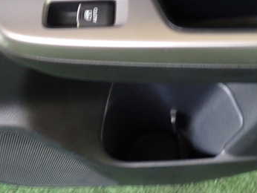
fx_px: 386
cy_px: 53
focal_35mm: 52
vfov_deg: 27.8
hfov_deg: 36.2
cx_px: 181
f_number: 2.3
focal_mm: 5.4
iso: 800
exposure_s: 1/15
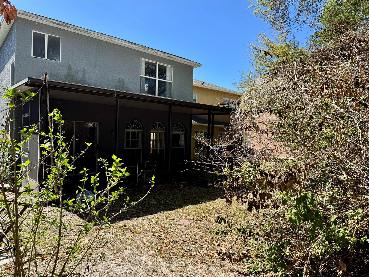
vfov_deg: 56.8
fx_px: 256
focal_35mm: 24
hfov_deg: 71.6
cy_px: 138
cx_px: 184
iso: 80
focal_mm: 6.76
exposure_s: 1/2041
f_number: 1.78
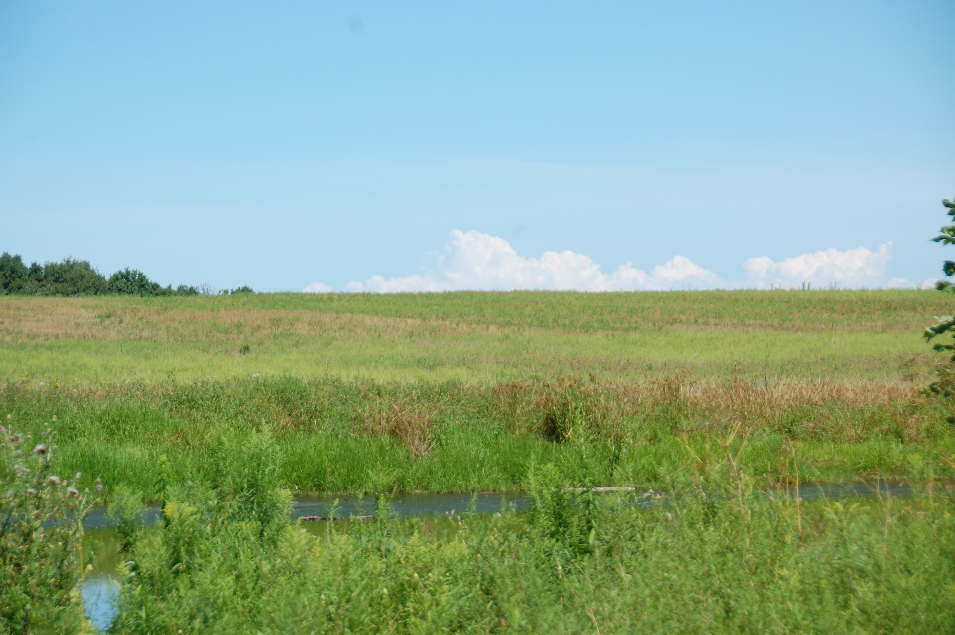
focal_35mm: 123
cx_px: 478
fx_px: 3260
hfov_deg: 16.7
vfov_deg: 11.1
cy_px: 318
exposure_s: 1/640
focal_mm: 82
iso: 200
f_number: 6.3
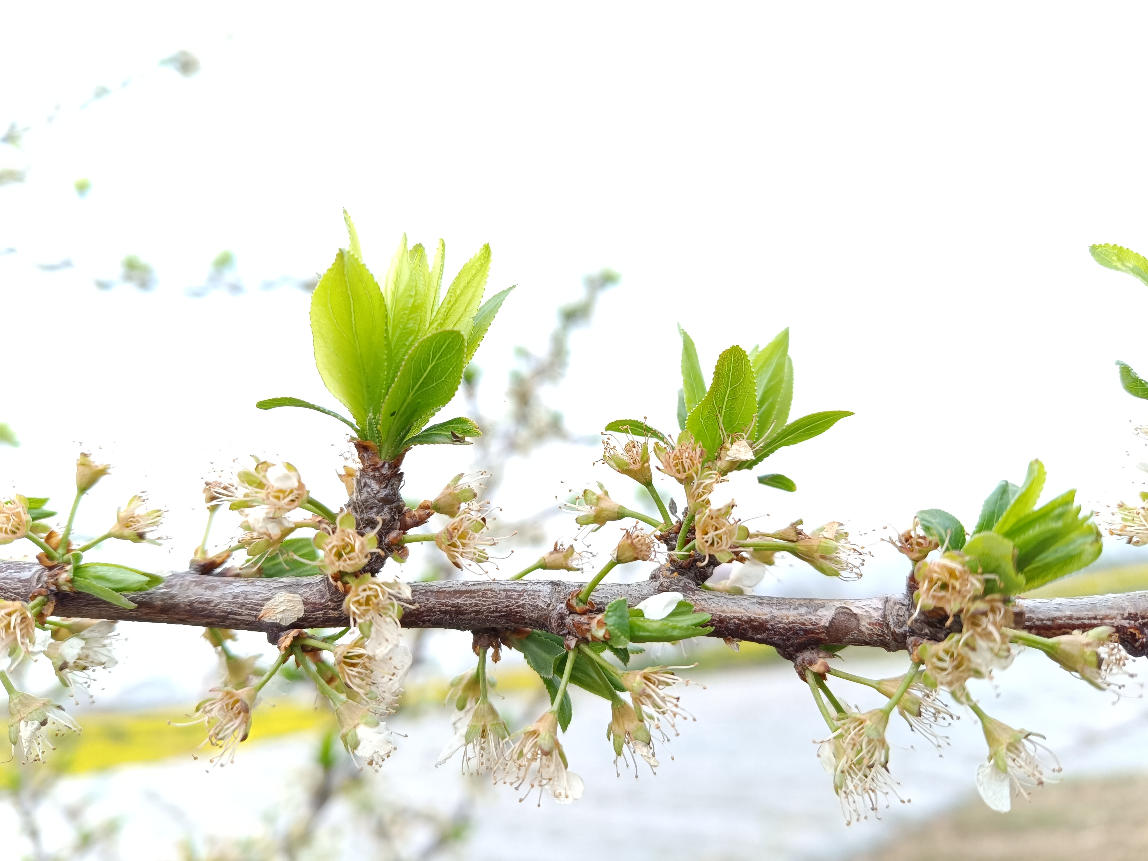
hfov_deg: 71.6
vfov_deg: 56.8
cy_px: 430
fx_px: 796
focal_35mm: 24
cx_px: 574
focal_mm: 5.59
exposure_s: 1/320
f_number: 1.88
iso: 73
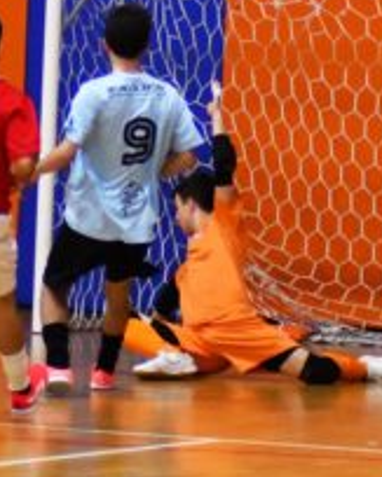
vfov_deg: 5.7
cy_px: 133
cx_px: 284
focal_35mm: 337
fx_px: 4766
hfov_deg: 4.6
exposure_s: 1/640
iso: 8000
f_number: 4
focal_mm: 70
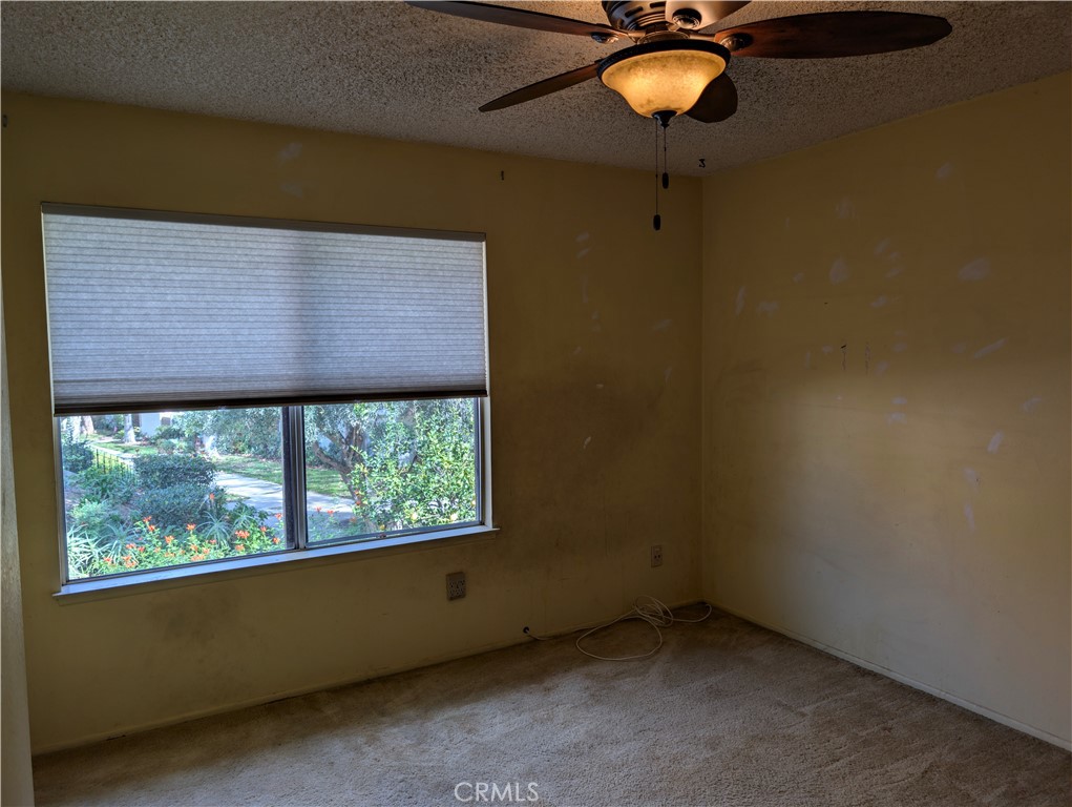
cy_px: 404
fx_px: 744
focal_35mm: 24
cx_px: 536
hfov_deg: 71.5
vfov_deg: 56.9
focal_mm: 6.9
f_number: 1.68
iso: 20
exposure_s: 1/117
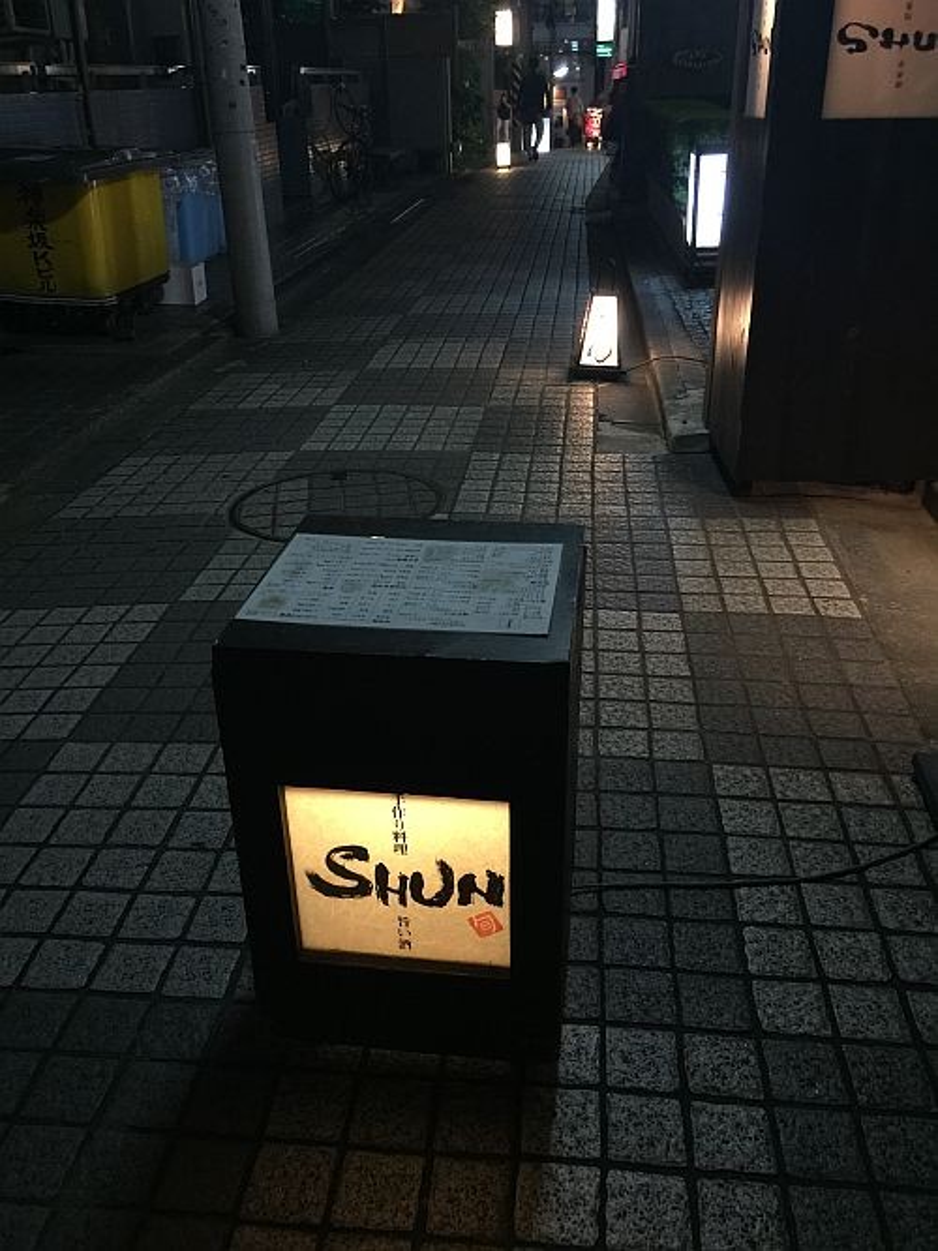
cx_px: 469
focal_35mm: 29
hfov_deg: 48.2
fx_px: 1048
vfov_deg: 61.7
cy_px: 626
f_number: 2.2
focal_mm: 4.15
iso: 100
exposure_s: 1/15
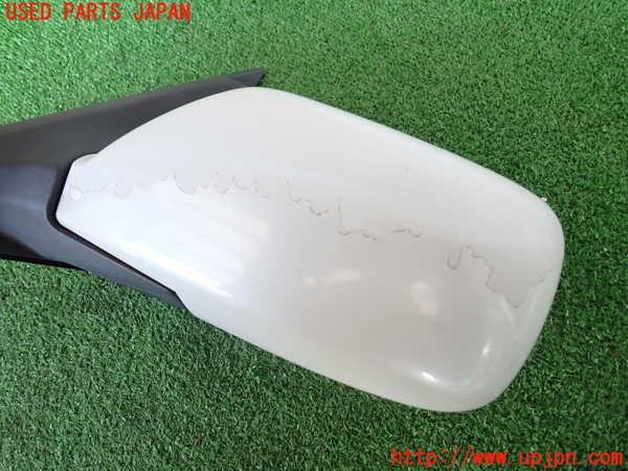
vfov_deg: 54.9
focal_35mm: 25
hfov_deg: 69.4
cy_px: 236
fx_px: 454
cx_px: 314
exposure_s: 1/60
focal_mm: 4.5
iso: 100
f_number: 2
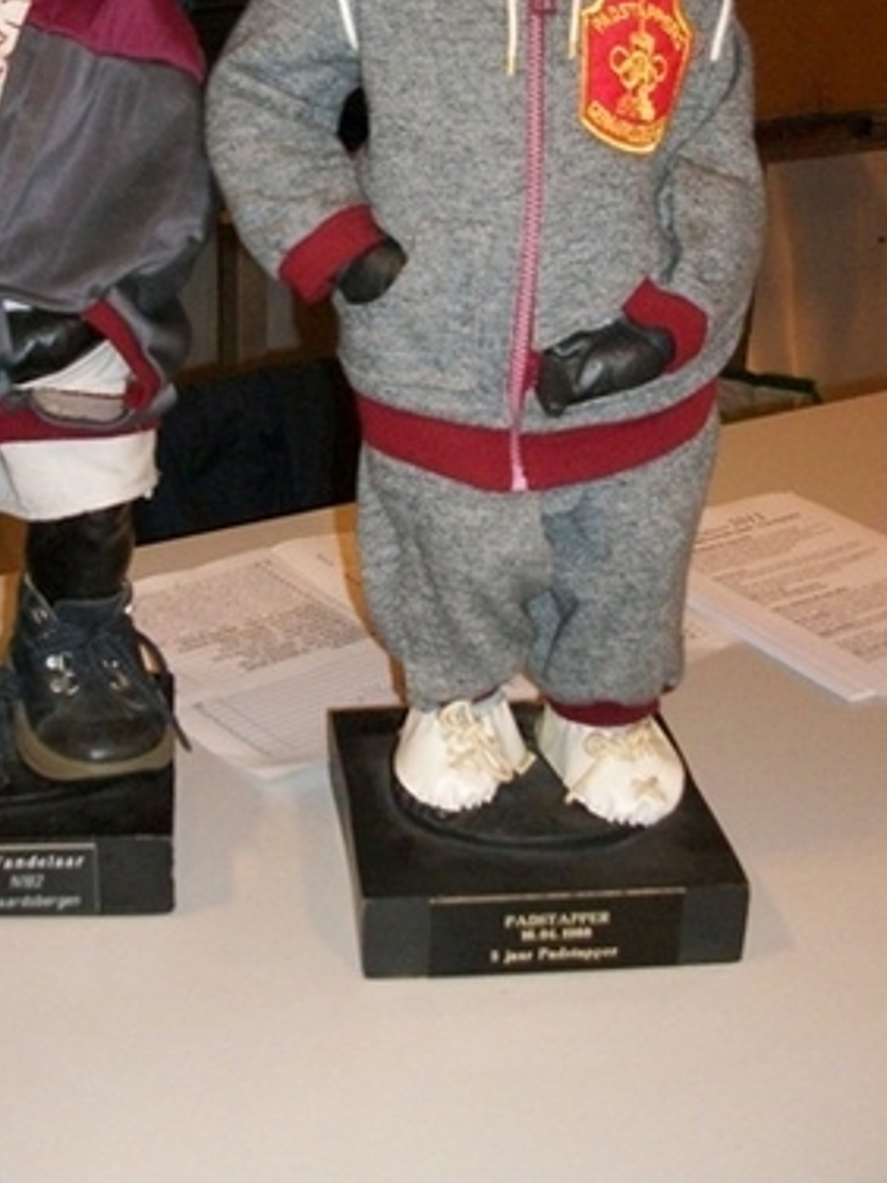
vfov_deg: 36.6
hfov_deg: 28.3
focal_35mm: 51
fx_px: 1742
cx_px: 280
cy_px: 299
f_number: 2.9
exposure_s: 1/60
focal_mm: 5.7
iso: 320
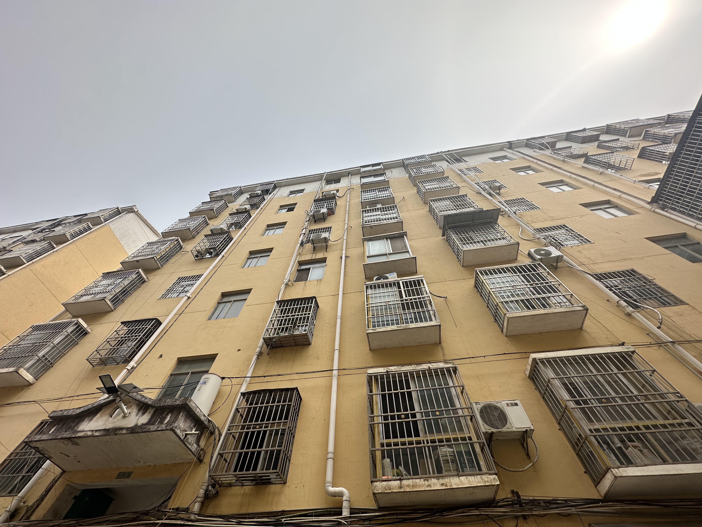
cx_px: 351
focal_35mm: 14
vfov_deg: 85.7
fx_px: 284
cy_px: 264
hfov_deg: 102.1
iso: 40
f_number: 2.2
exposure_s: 1/1490
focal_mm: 2.22
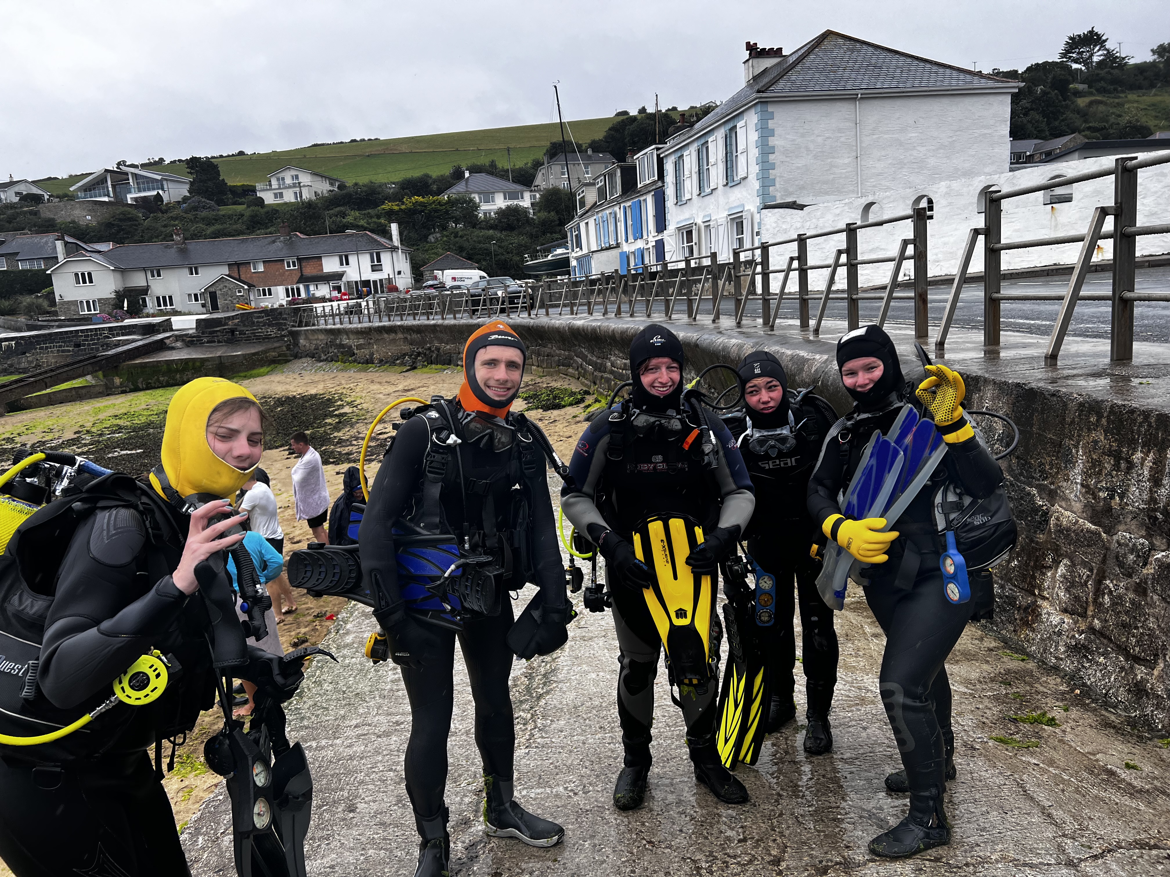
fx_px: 879
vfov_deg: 53.1
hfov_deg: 67.3
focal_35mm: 26
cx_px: 585
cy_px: 438
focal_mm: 5.7
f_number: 1.5
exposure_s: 1/791
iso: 50
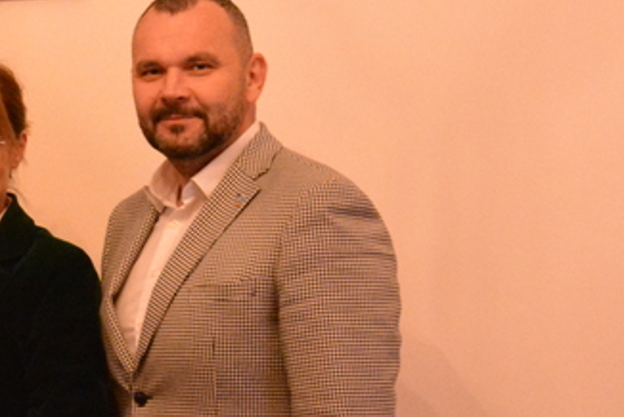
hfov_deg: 17.2
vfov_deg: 12.1
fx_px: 1960
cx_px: -144
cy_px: 263
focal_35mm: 113
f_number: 5.6
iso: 6400
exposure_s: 1/125
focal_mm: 24
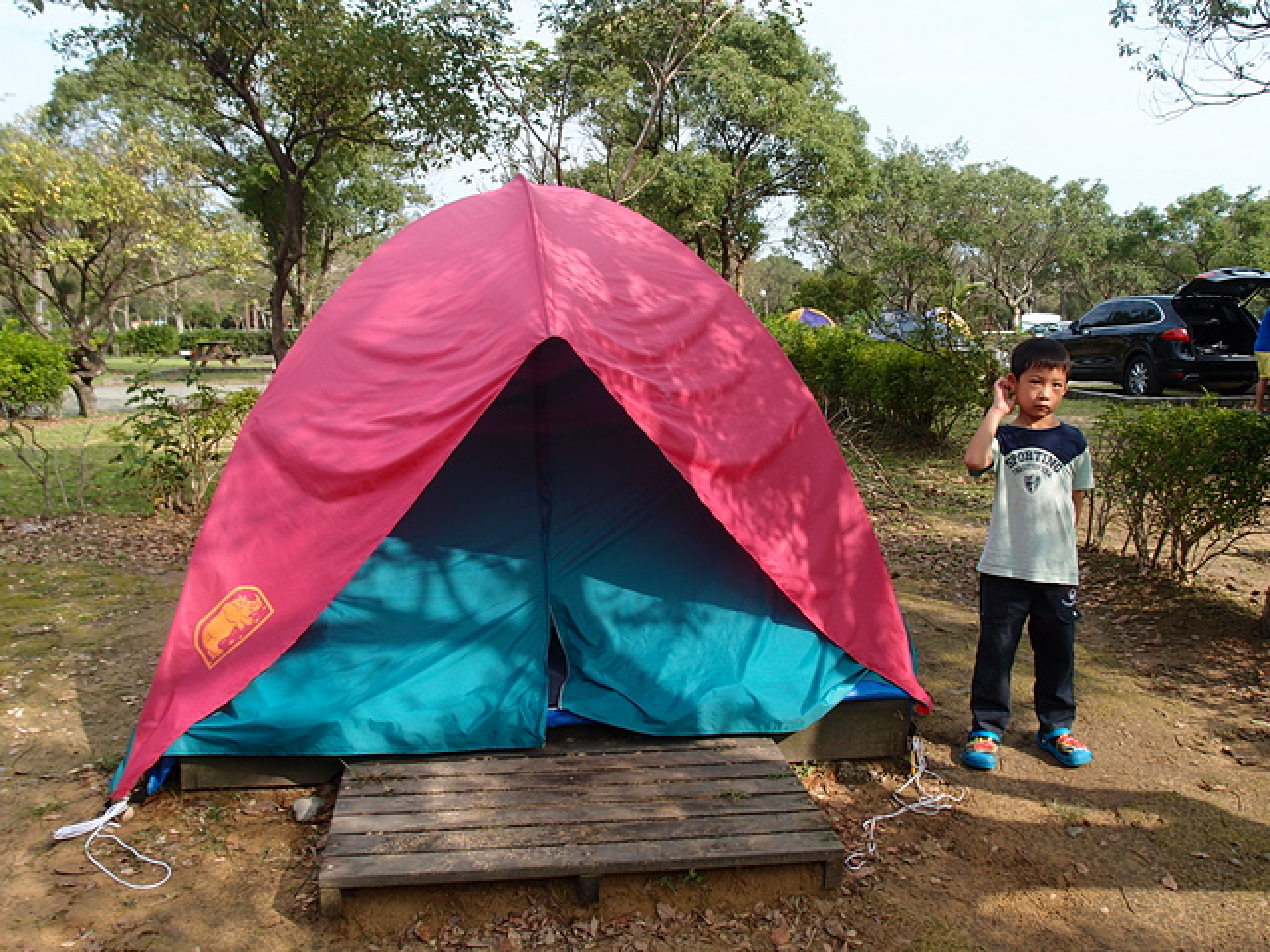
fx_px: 1101
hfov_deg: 60.0
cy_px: 476
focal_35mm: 30
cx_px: 635
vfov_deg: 46.8
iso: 100
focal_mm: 6.48
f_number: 3.5
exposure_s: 1/640
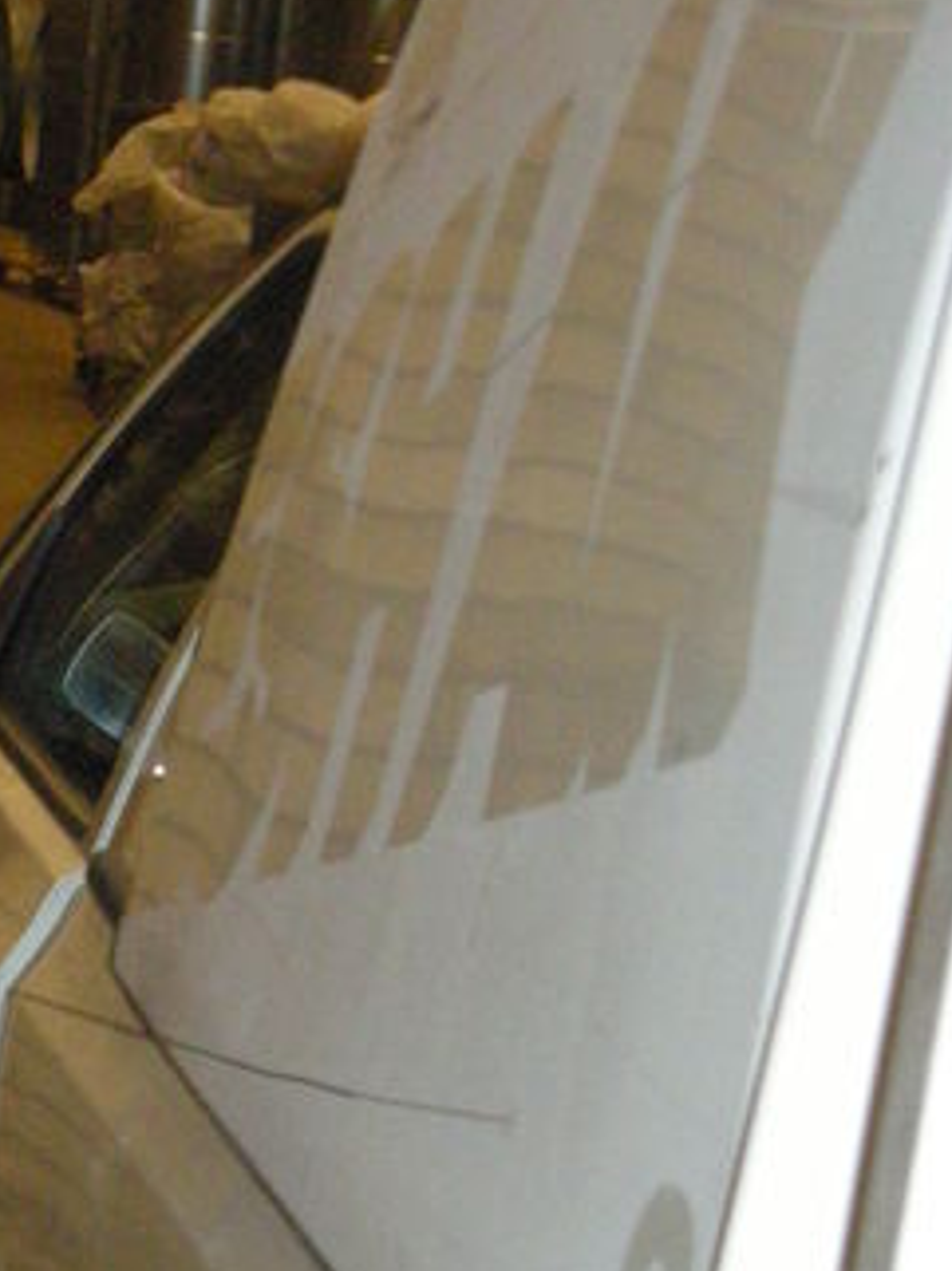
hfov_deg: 8.9
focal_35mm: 167
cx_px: 209
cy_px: 916
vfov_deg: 11.8
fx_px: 6132
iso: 555
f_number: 4.1
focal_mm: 13.7
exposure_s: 1/60
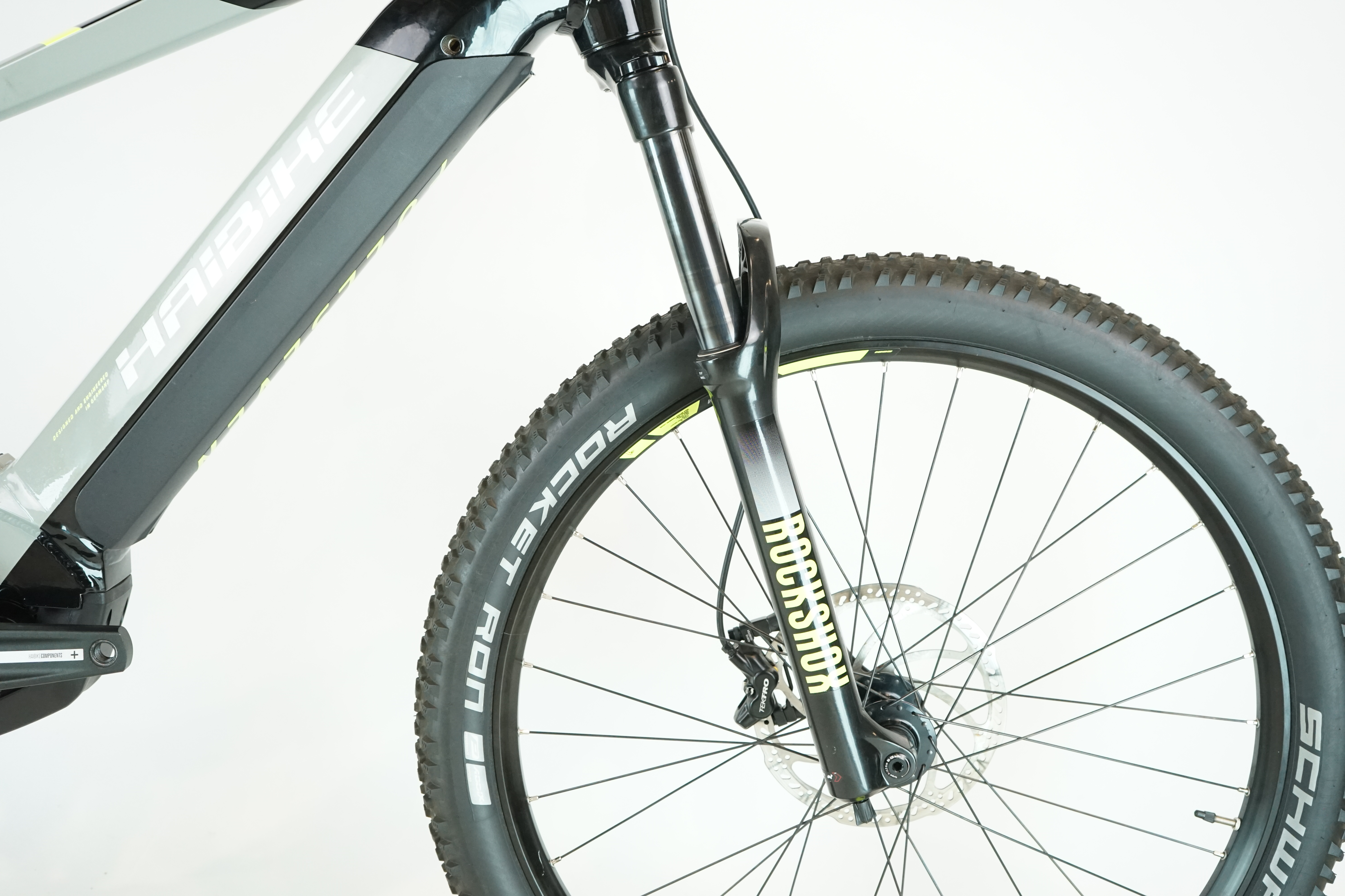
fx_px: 1494
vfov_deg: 33.4
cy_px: 448
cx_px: 672
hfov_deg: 48.5
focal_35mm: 40
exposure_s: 1/200
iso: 2500
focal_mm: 40
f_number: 5.6
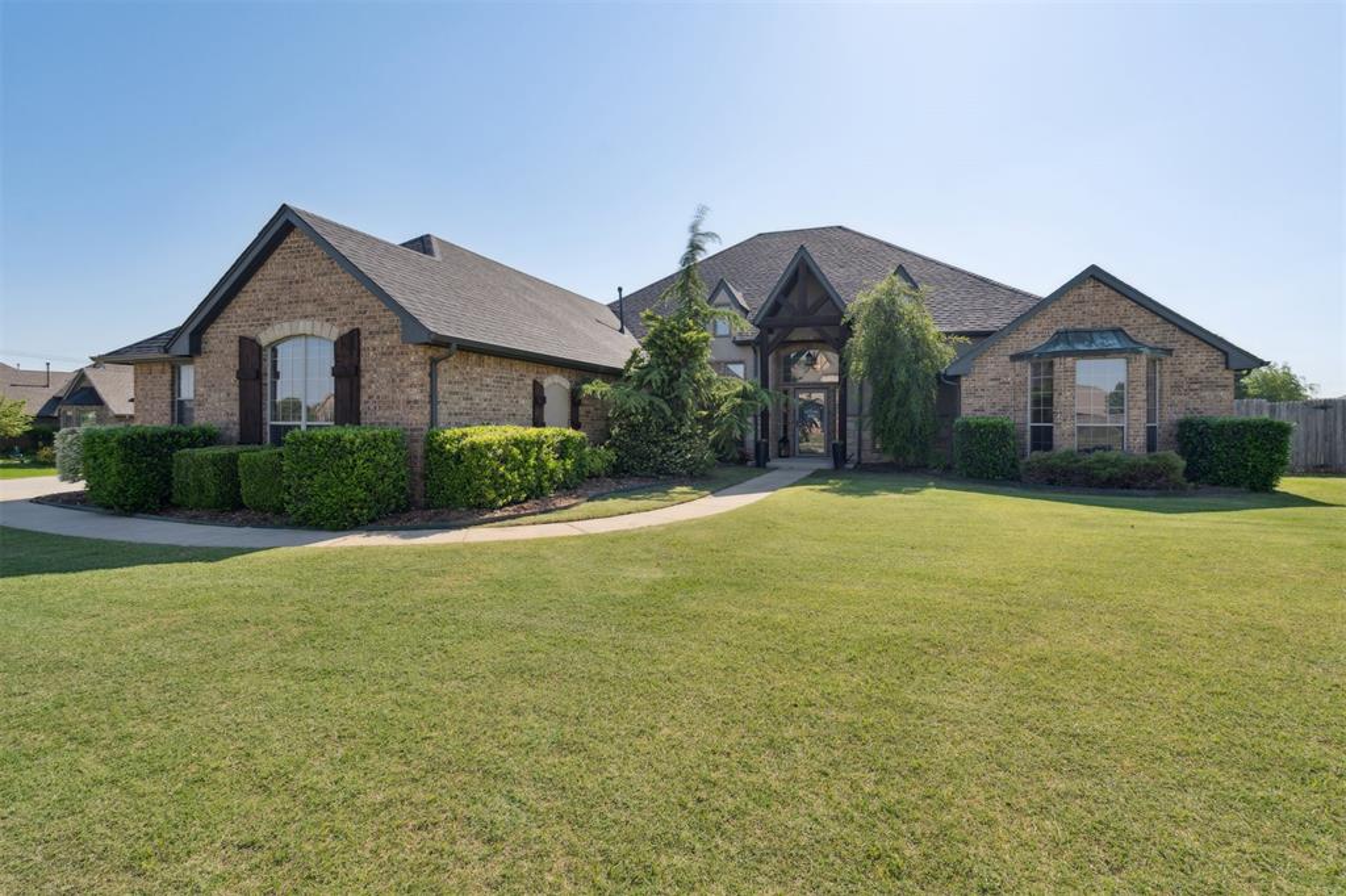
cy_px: 448
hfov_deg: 96.8
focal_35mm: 16
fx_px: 598
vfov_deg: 73.7
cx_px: 673
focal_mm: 16
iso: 200
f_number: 7.1
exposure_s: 1/1250
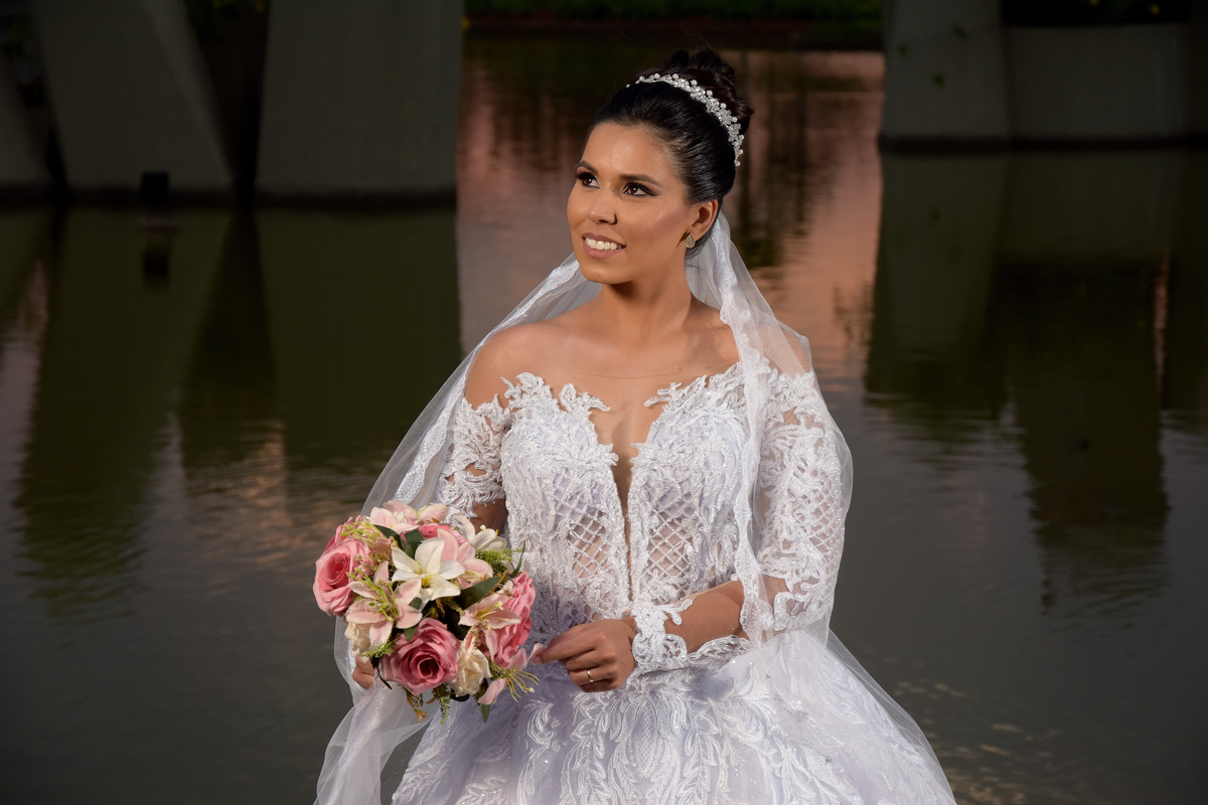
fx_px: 3775
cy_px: 402
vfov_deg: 12.2
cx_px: 604
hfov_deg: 18.2
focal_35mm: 112
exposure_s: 1/200
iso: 500
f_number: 6.3
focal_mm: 75
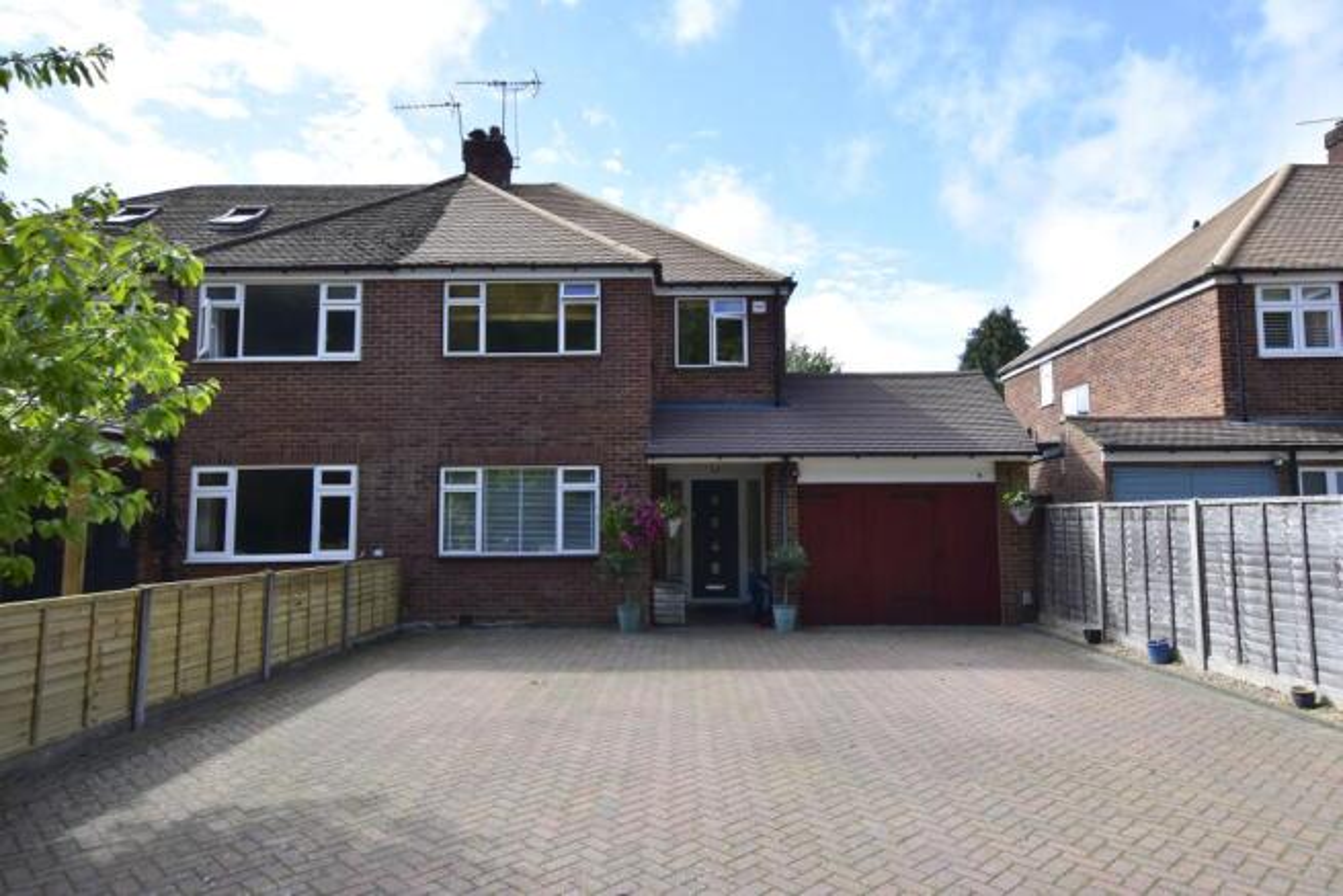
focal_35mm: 21
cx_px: 672
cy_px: 448
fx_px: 784
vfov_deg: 59.5
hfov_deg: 81.2
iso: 640
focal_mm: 14
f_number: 8
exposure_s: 1/640
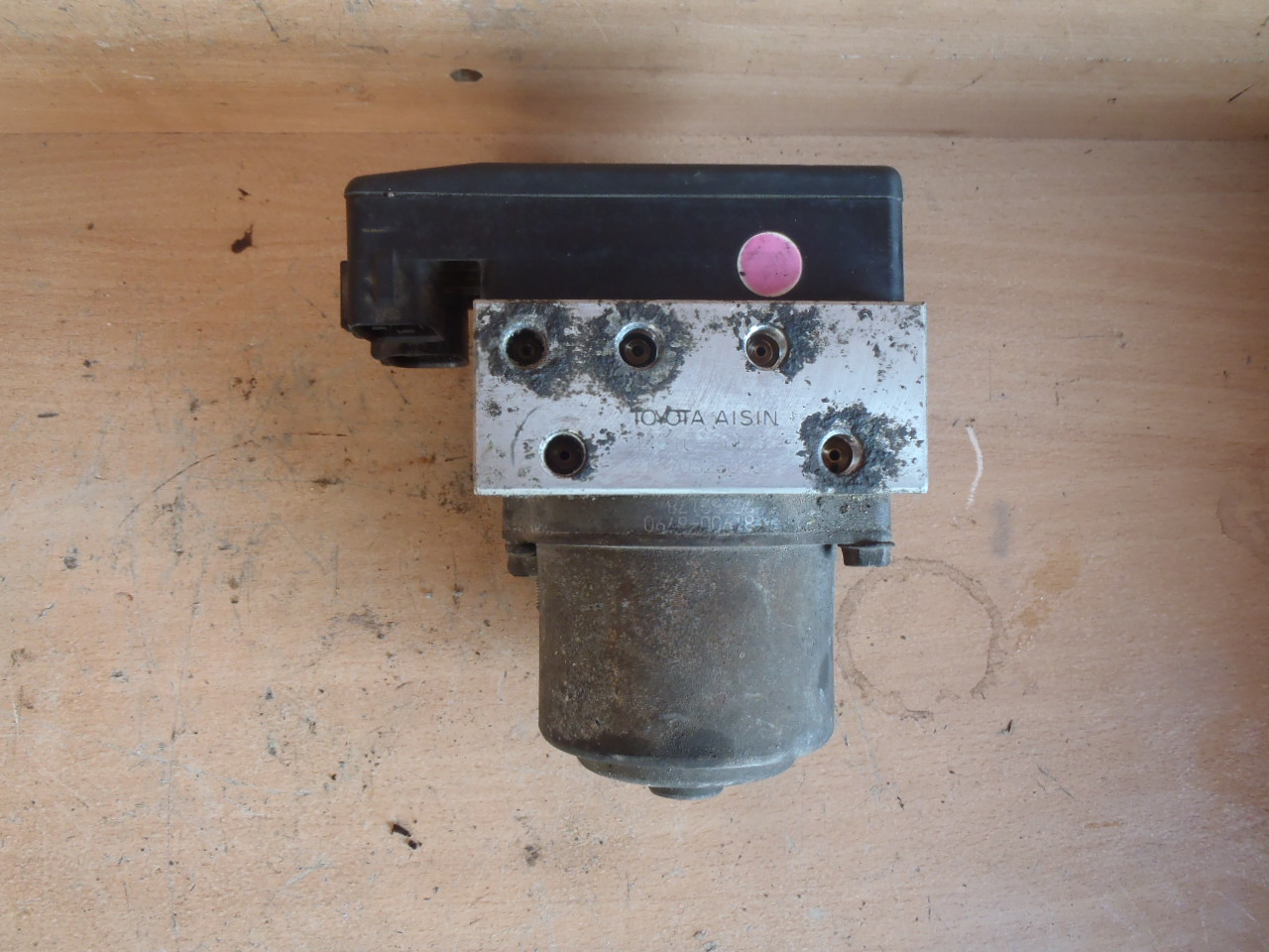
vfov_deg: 49.7
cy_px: 476
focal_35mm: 28
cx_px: 634
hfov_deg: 63.4
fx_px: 1026
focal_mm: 5
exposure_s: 1/30
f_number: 3.9
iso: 200
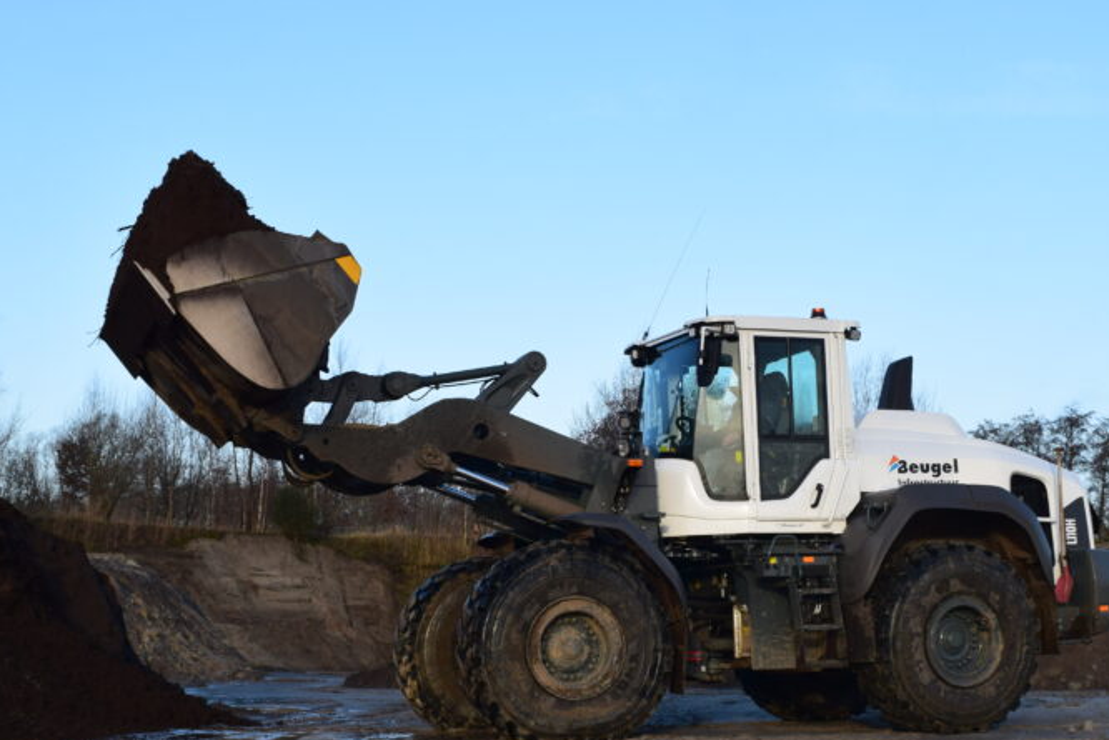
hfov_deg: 33.4
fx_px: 1848
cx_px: 626
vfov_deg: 22.5
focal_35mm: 60
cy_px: 494
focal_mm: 26
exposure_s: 1/320
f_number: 10
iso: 400
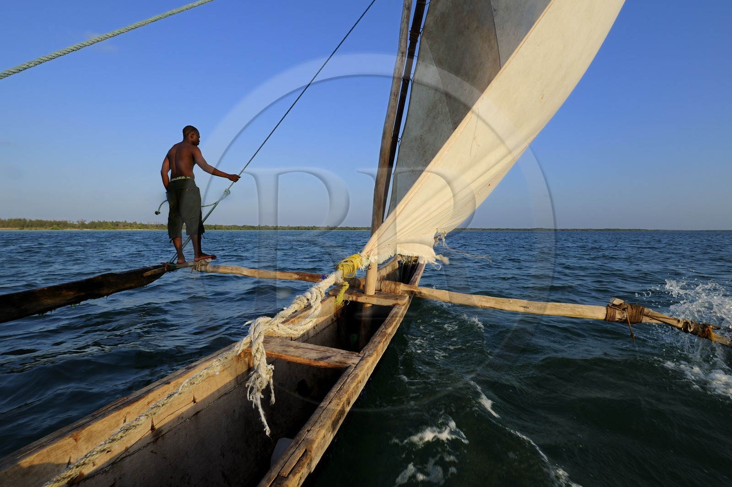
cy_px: 244
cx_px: 366
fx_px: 285
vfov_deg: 81.1
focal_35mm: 14
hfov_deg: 104.3
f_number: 14
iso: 400
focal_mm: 14
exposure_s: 1/160
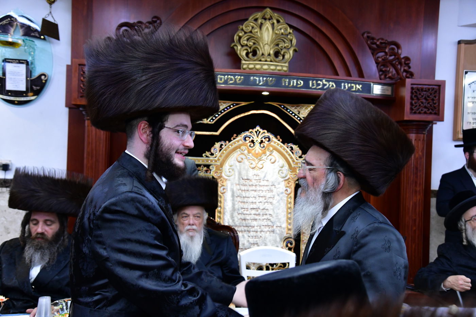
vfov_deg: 35.0
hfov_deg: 50.7
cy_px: 158
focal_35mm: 38
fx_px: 502
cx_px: 238
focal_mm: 38
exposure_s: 1/100
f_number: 5.6
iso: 2500
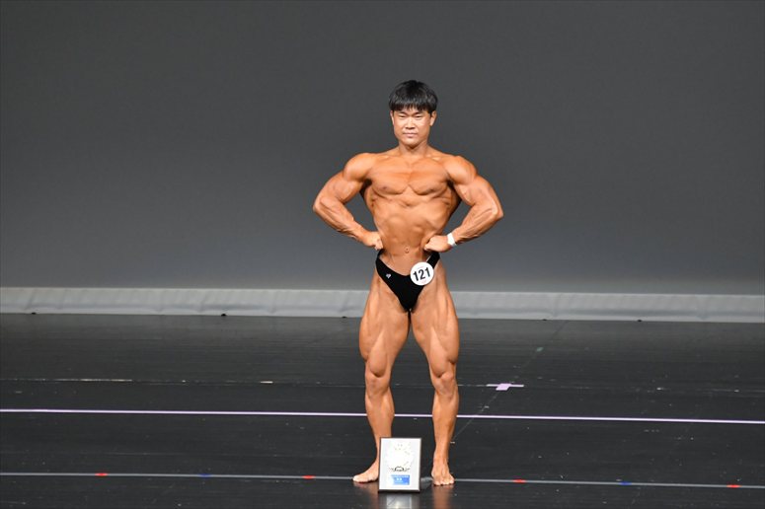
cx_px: 382
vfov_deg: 4.4
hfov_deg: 6.5
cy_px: 254
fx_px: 6691
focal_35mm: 315
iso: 5000
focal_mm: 210
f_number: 5.6
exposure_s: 1/400
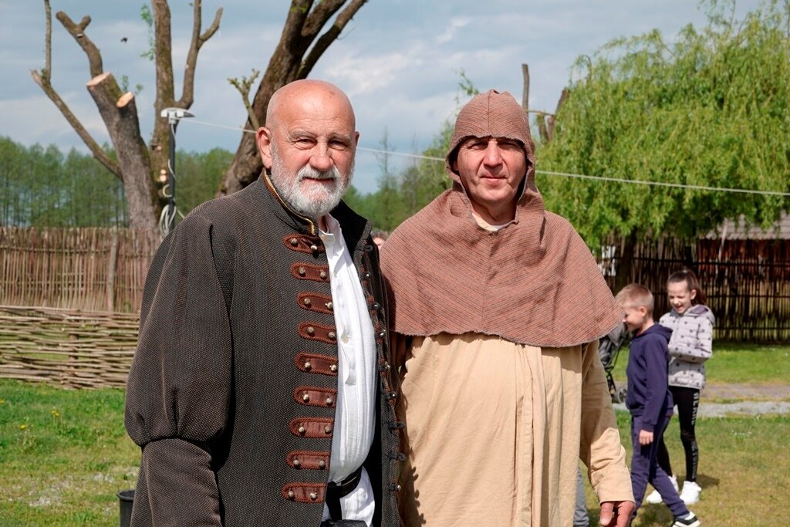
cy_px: 264
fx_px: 1734
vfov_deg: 17.3
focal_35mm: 79
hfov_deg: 25.7
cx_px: 395
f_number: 4.5
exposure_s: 1/1000
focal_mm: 28.91
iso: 100
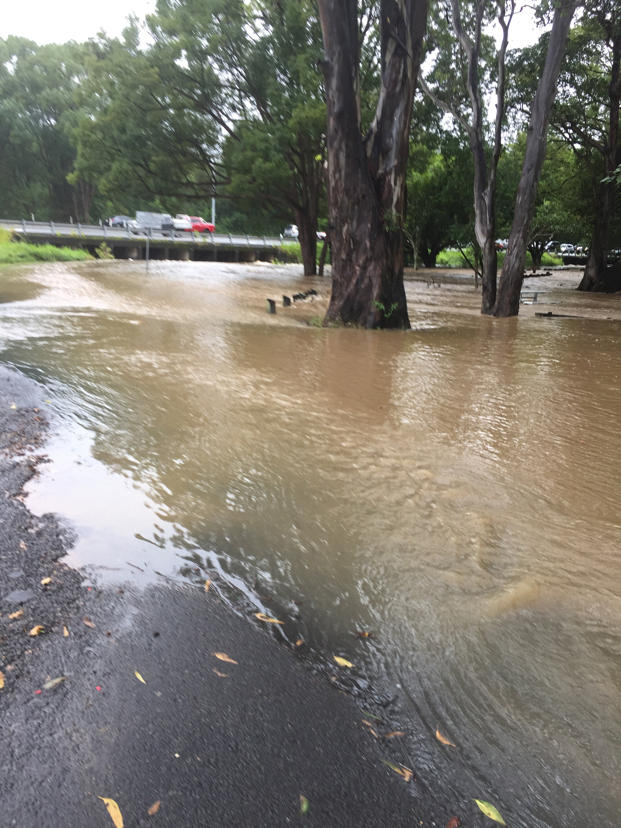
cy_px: 414
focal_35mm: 29
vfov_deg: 61.7
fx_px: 694
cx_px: 310
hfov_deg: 48.2
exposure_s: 1/100
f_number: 2.2
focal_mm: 4.15
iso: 40
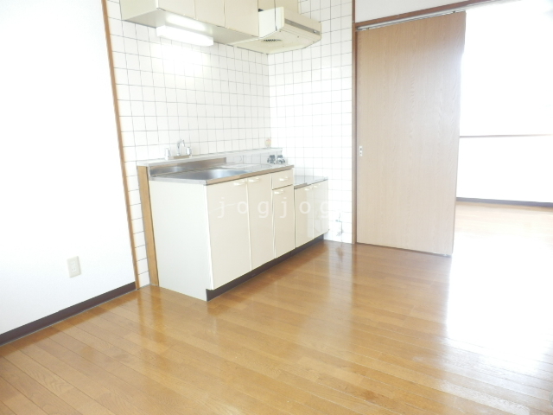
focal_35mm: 24
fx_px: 383
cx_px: 276
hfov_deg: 71.6
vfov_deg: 56.8
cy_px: 208
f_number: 3
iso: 250
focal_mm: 4.2
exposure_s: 1/30
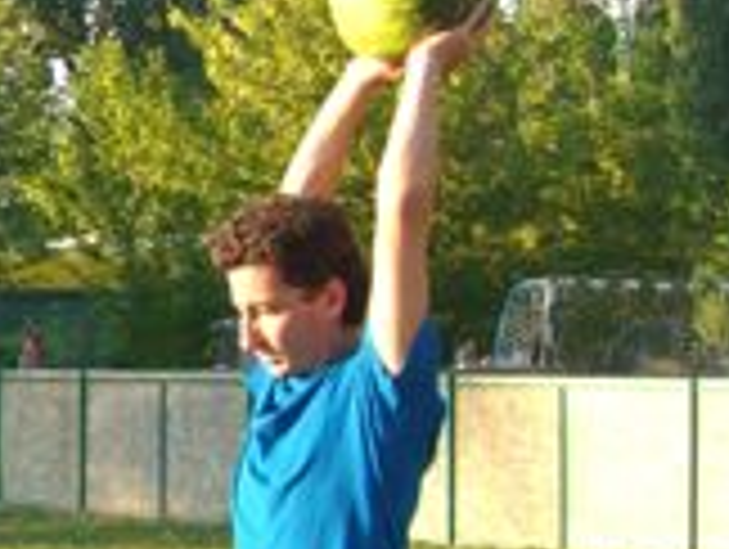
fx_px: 3164
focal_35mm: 150
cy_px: 392
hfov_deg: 12.2
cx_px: -518
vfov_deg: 9.9
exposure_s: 1/160
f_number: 2.8
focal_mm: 7.9
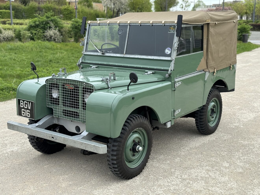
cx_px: 130
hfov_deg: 39.7
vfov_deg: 30.3
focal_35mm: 48
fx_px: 361
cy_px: 98
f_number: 1.78
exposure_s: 1/995
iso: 64
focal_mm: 6.76
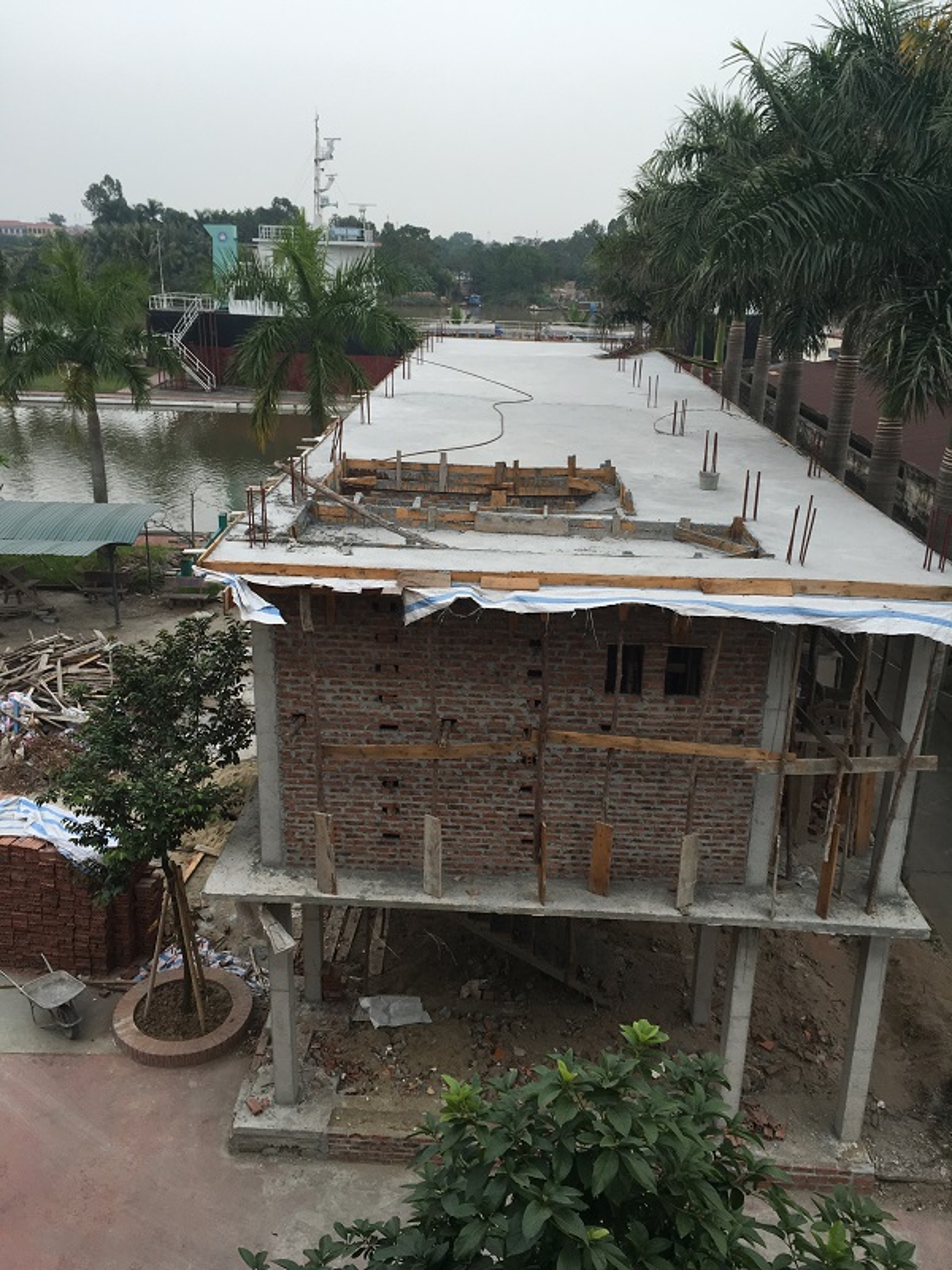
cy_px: 635
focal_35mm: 29
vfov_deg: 61.7
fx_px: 1063
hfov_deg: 48.2
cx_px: 476
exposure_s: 1/894
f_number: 2.2
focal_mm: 4.15
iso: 25
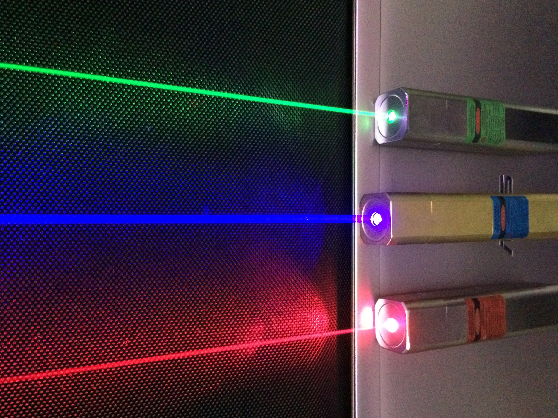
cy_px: 218
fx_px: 532
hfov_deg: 55.3
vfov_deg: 42.9
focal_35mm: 33
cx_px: 288
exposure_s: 1/15
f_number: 2.2
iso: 1250
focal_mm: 4.12
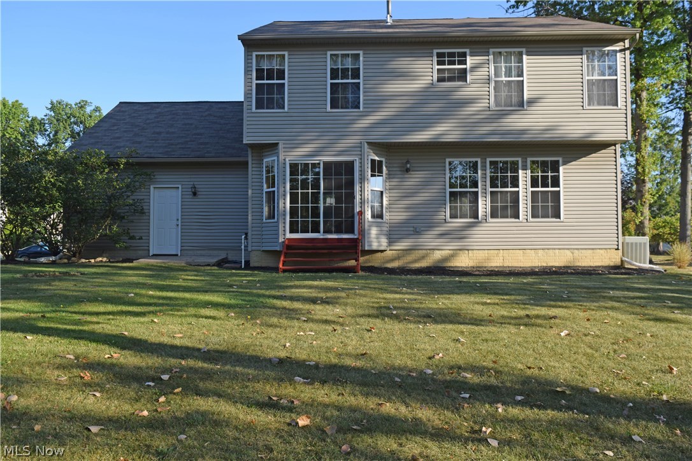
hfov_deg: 67.4
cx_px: 346
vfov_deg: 47.9
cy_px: 230
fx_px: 519
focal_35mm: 27
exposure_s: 1/160
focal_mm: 18
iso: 100
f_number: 6.3
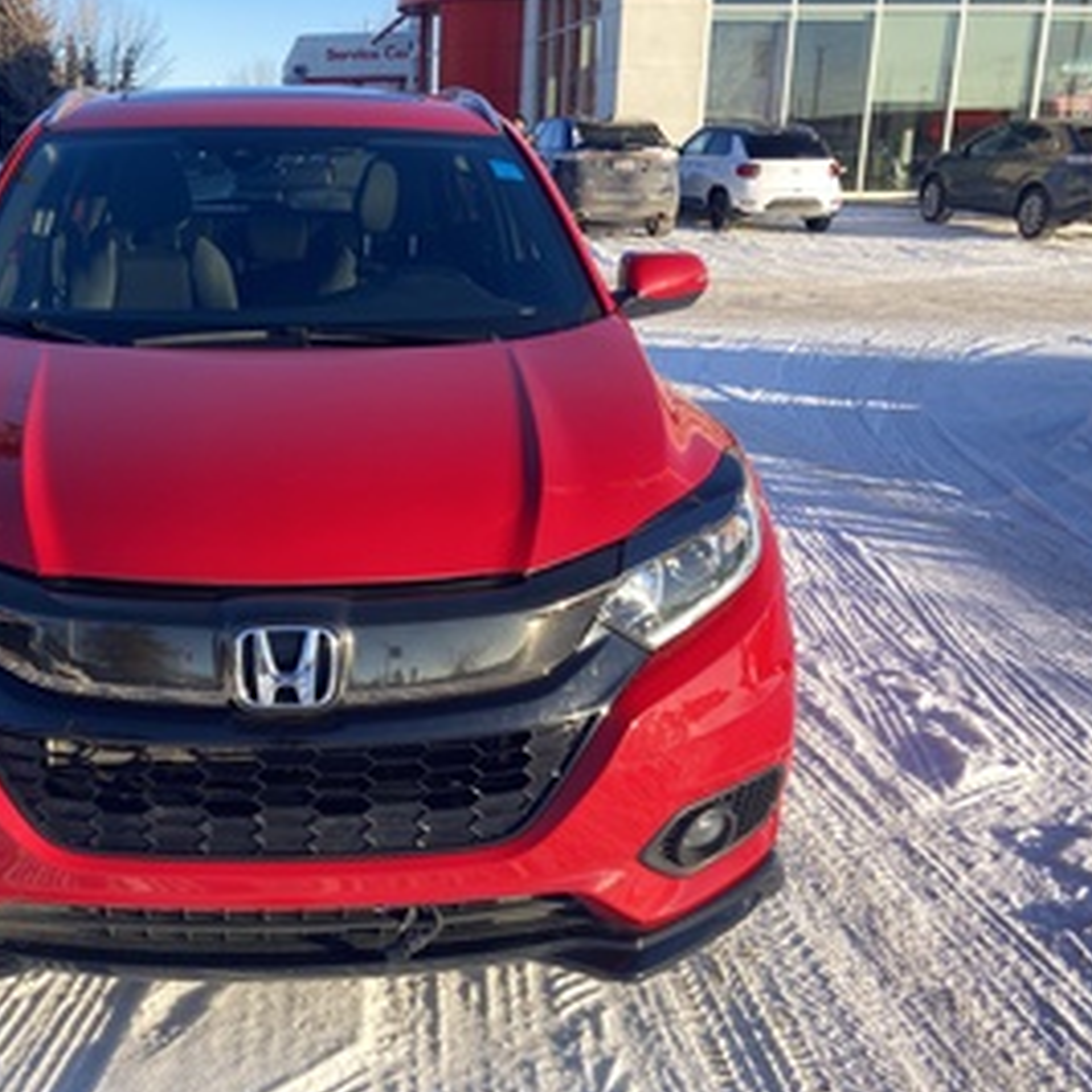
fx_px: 1392
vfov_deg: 42.8
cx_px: 311
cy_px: 534
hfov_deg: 41.9
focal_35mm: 39
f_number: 1.8
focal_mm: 3.99
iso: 20
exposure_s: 1/232
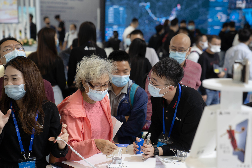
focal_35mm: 65
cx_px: 126
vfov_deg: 20.9
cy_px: 84
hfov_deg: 31.0
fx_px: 455
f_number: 2.8
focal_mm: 65
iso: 250
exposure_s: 1/80
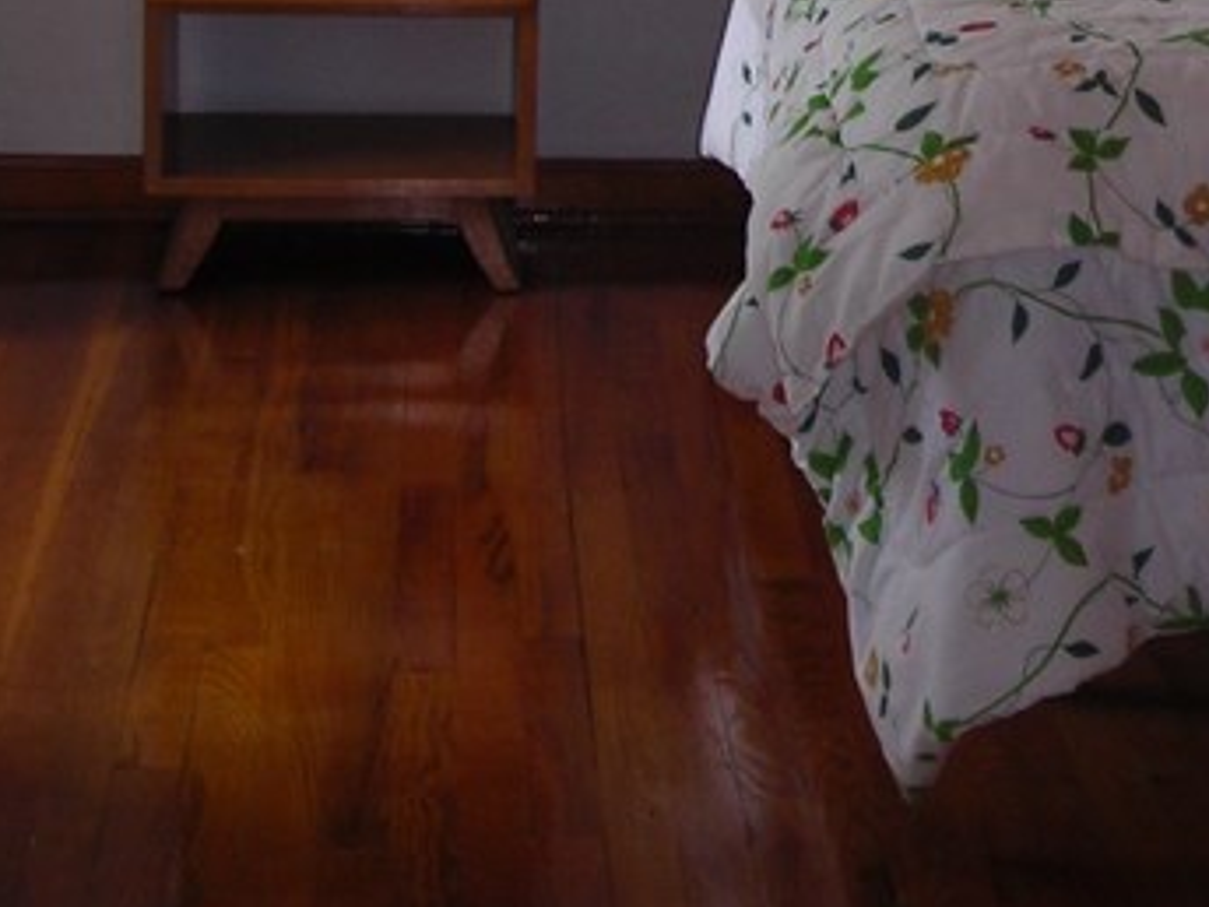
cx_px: 1385
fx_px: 3947
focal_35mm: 113
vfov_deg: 12.7
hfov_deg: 16.8
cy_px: -243
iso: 50
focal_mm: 6.3
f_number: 3.2
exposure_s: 1/44.8
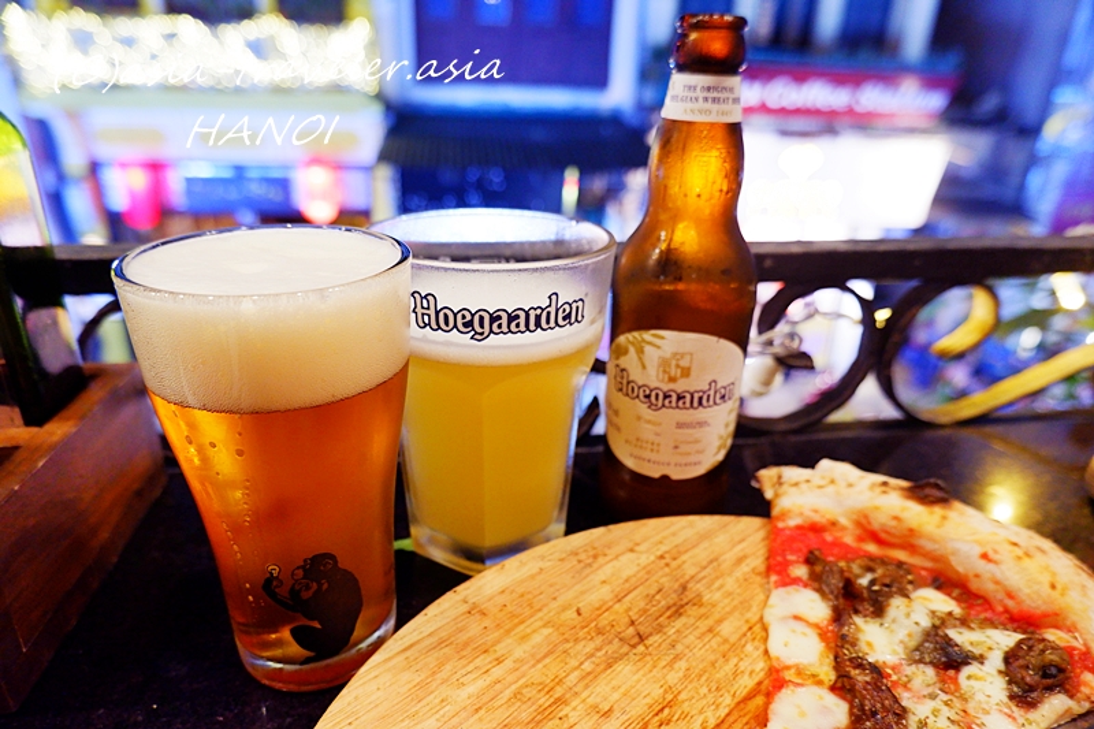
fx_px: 699
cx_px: 547
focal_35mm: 23
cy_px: 364
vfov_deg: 55.1
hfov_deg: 76.1
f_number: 3.5
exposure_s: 1/34
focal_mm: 15
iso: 2000
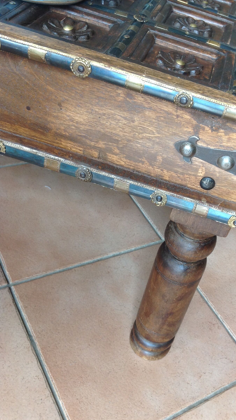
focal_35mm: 41
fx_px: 456
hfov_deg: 28.7
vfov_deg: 49.4
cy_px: 212
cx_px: 166
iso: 50
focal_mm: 4.28
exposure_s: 1/30
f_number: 2.4
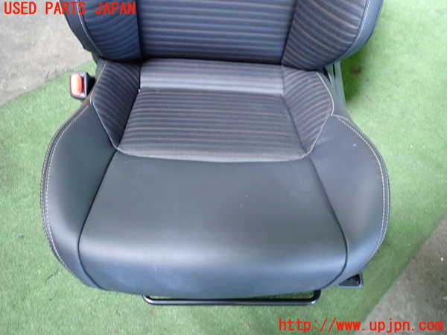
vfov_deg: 49.7
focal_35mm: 28
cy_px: 168
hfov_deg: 63.4
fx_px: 362
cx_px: 224
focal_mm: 5.05
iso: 320
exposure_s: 1/30
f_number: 2.2
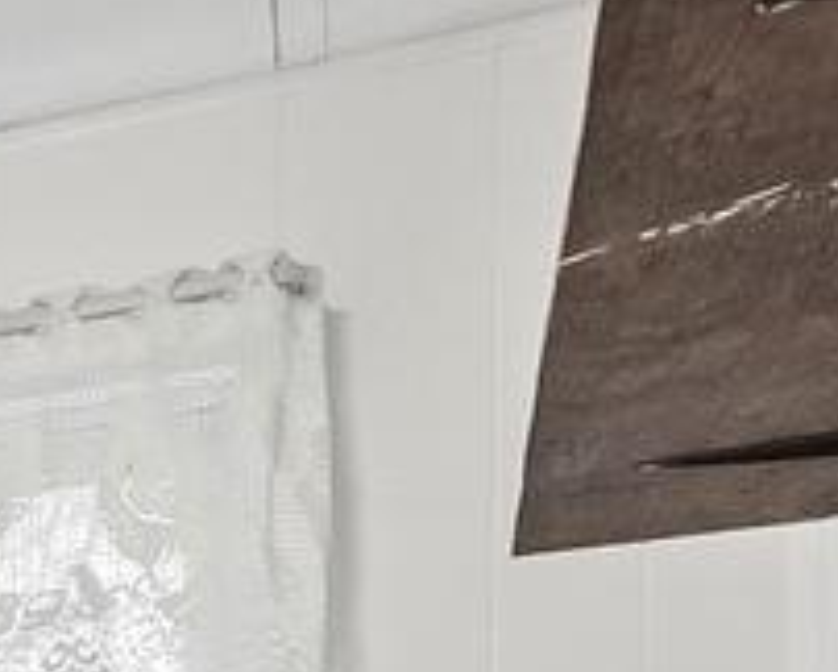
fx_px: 2656
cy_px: 1365
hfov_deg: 13.2
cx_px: -1186
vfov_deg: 12.6
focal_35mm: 107
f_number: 8
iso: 2000
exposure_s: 1/8
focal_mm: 16
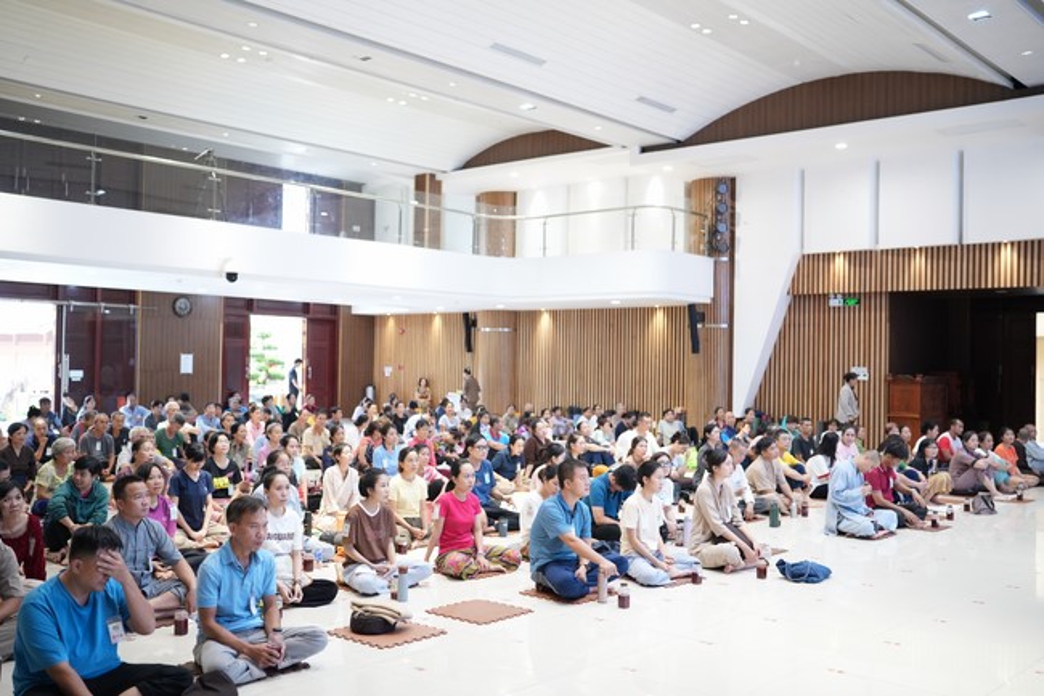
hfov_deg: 54.4
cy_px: 348
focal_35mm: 35
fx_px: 1015
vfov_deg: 37.8
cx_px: 522
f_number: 2
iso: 2000
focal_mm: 35
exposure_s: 1/200
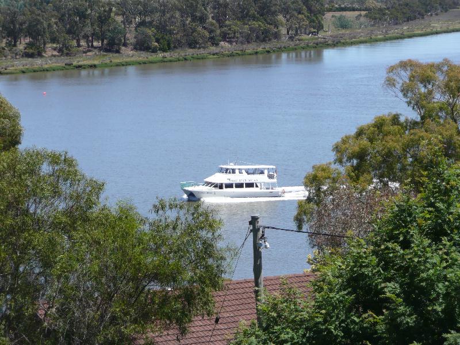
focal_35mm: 158
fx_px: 2100
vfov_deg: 9.4
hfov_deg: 12.5
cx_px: 230
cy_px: 172
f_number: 4.8
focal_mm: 26
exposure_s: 1/400
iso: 100
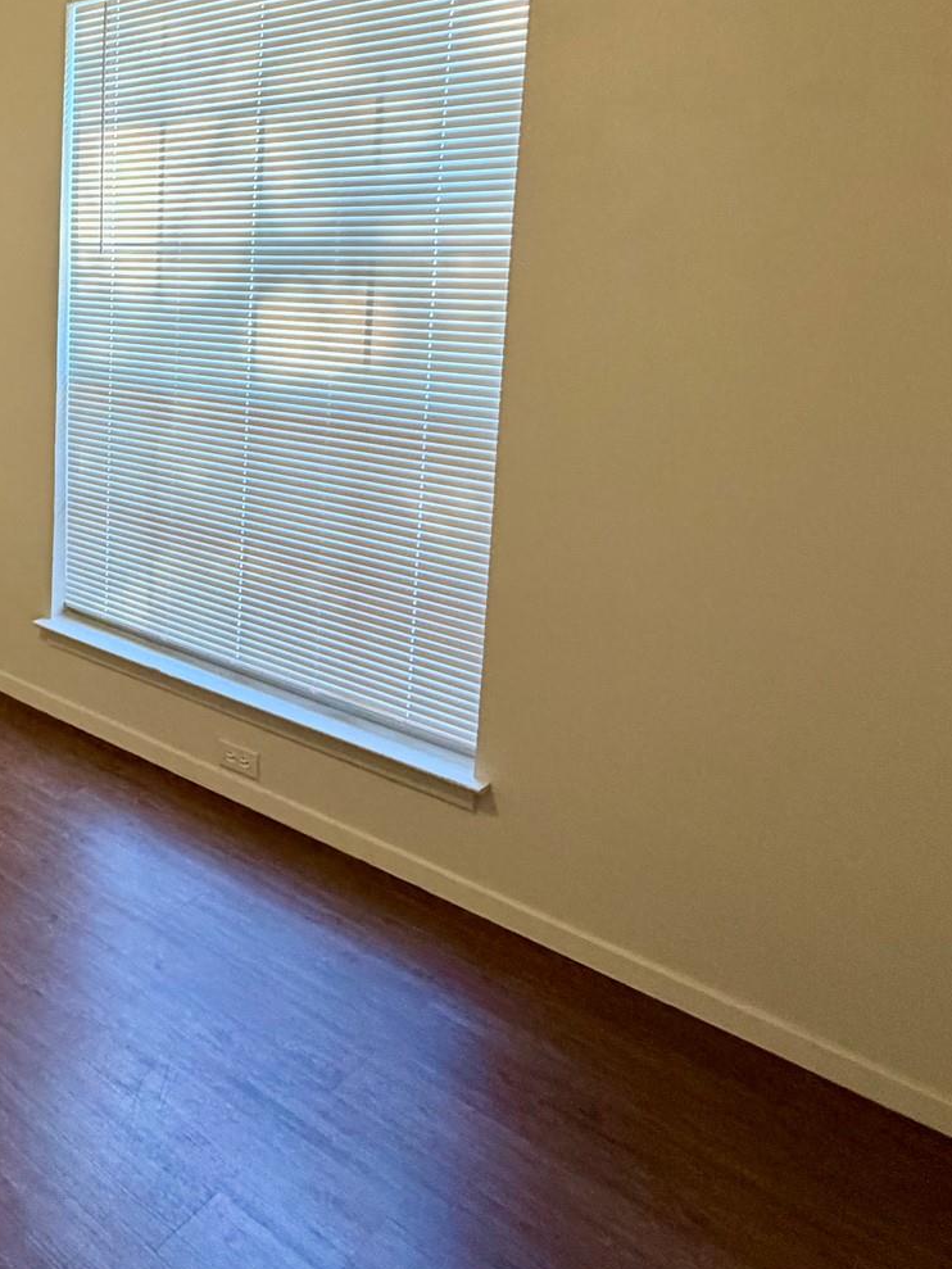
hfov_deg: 39.2
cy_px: 382
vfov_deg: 59.6
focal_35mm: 29
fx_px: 1063
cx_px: -106
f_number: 2.2
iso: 400
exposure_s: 1/60
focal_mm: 2.22
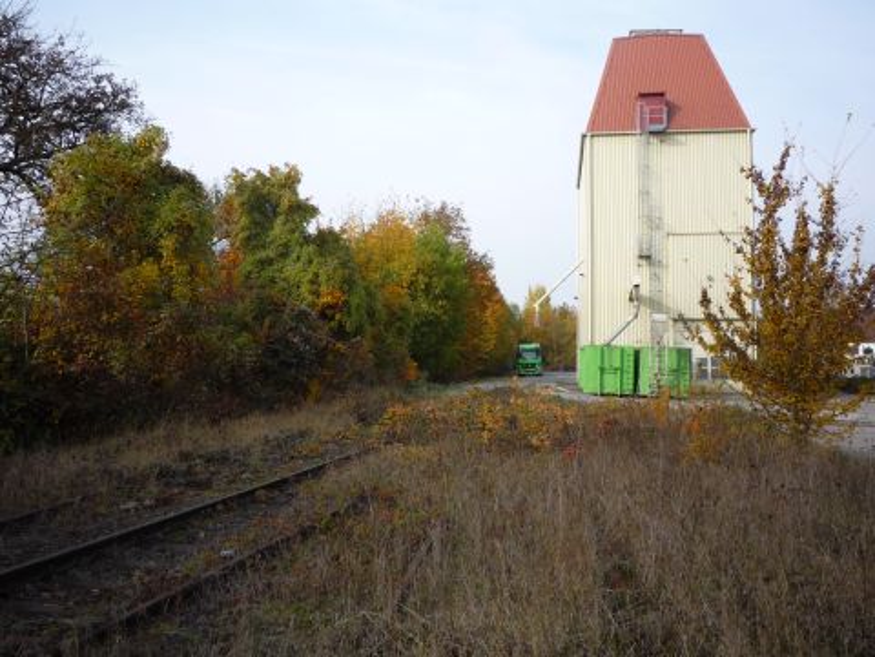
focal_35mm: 32
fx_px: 809
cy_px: 328
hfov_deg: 56.8
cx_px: 438
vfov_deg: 44.2
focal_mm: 5.2
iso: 100
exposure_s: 1/320
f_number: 4
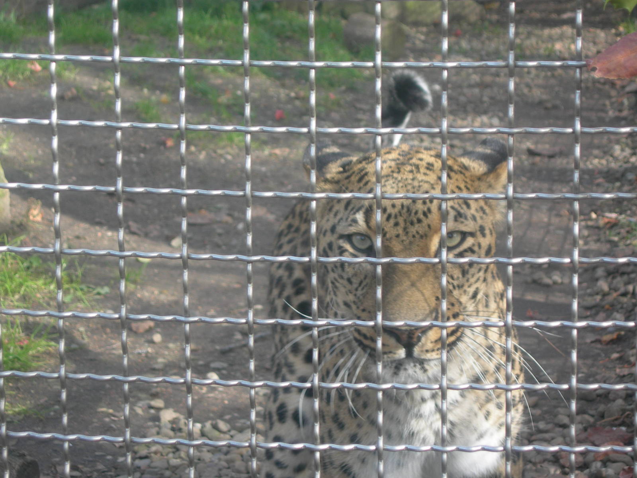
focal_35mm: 114
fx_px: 2098
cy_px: 239
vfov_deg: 13.0
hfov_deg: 17.3
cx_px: 318
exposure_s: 1/53
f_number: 4.9
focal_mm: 23.4
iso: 50
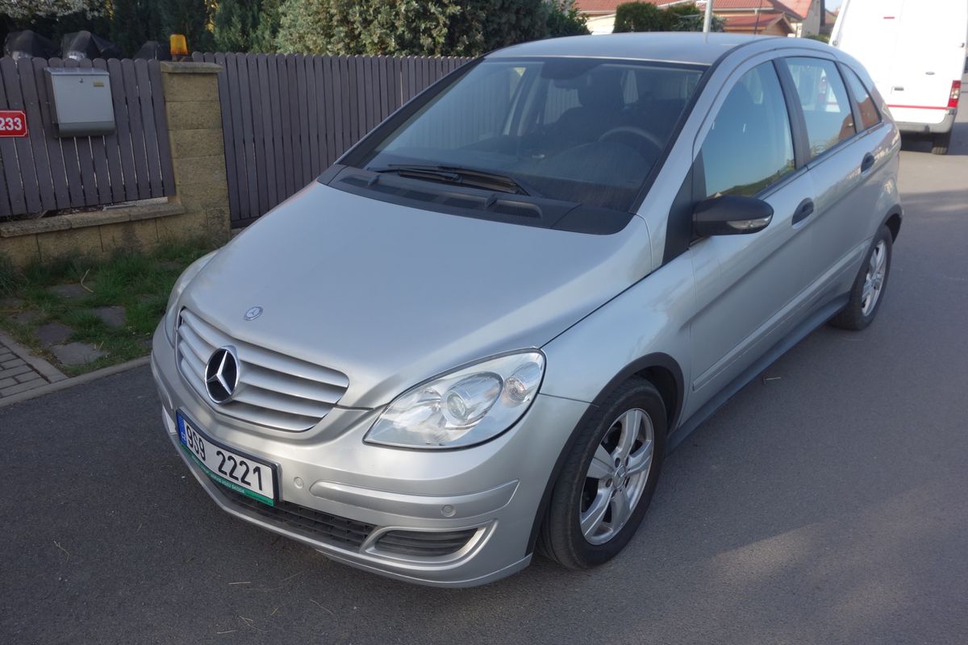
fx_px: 753
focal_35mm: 28
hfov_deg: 65.5
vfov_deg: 46.4
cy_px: 322
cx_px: 484
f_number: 5.6
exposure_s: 1/160
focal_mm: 10.4
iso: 125
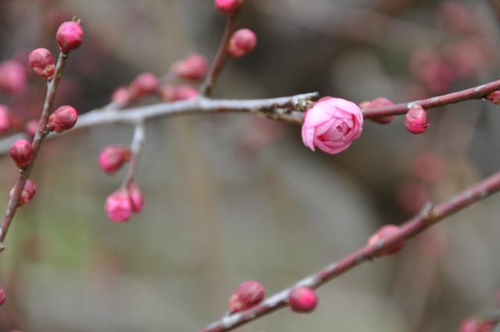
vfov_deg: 4.6
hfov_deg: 6.9
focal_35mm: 300
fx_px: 4161
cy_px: 166
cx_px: 250
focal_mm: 200
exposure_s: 1/125
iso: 360
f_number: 8
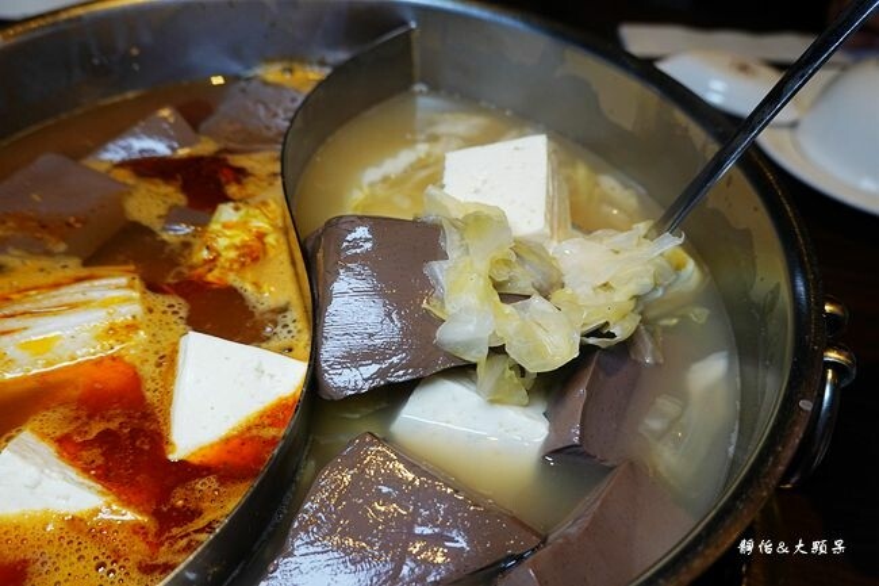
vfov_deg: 39.9
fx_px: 805
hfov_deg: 57.2
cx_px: 440
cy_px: 293
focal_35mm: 33
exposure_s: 1/40
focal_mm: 12.25
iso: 125
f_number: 3.5
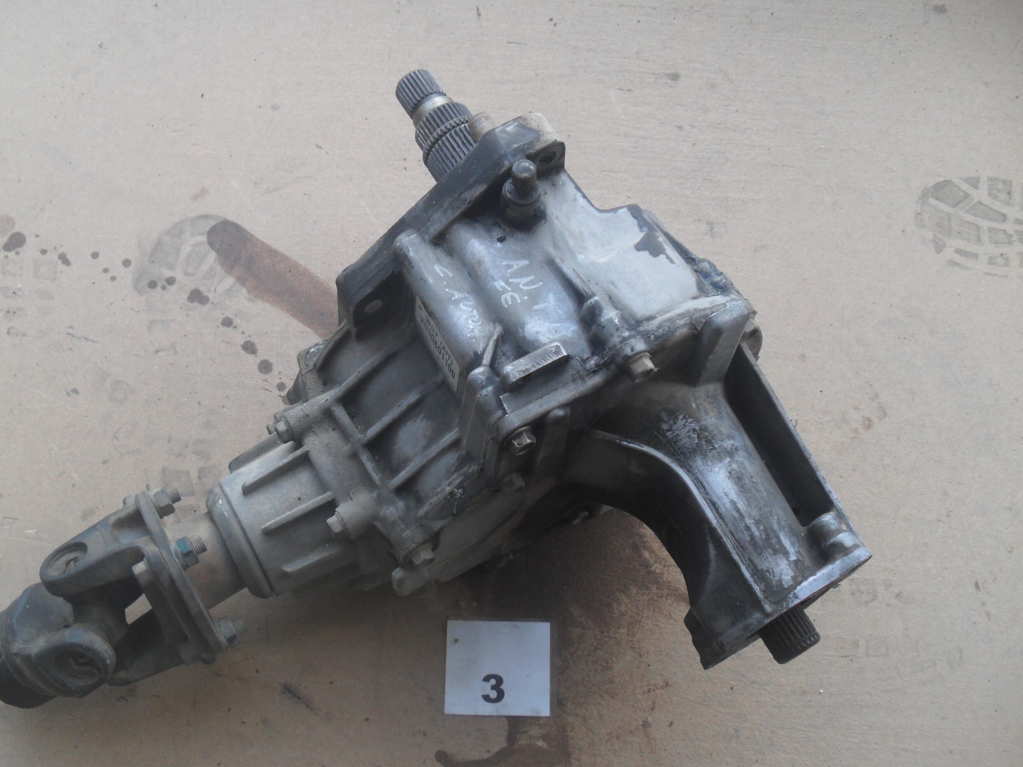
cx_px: 507
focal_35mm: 36
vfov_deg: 39.7
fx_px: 1064
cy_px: 381
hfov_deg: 51.4
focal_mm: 6.3
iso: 80
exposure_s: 1/60
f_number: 3
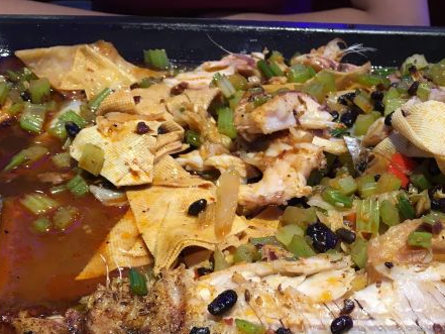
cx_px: 309
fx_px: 592
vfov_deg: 30.9
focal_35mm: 46
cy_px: 257
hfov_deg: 40.5
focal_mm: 4.15
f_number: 2.2
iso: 80
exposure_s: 1/33
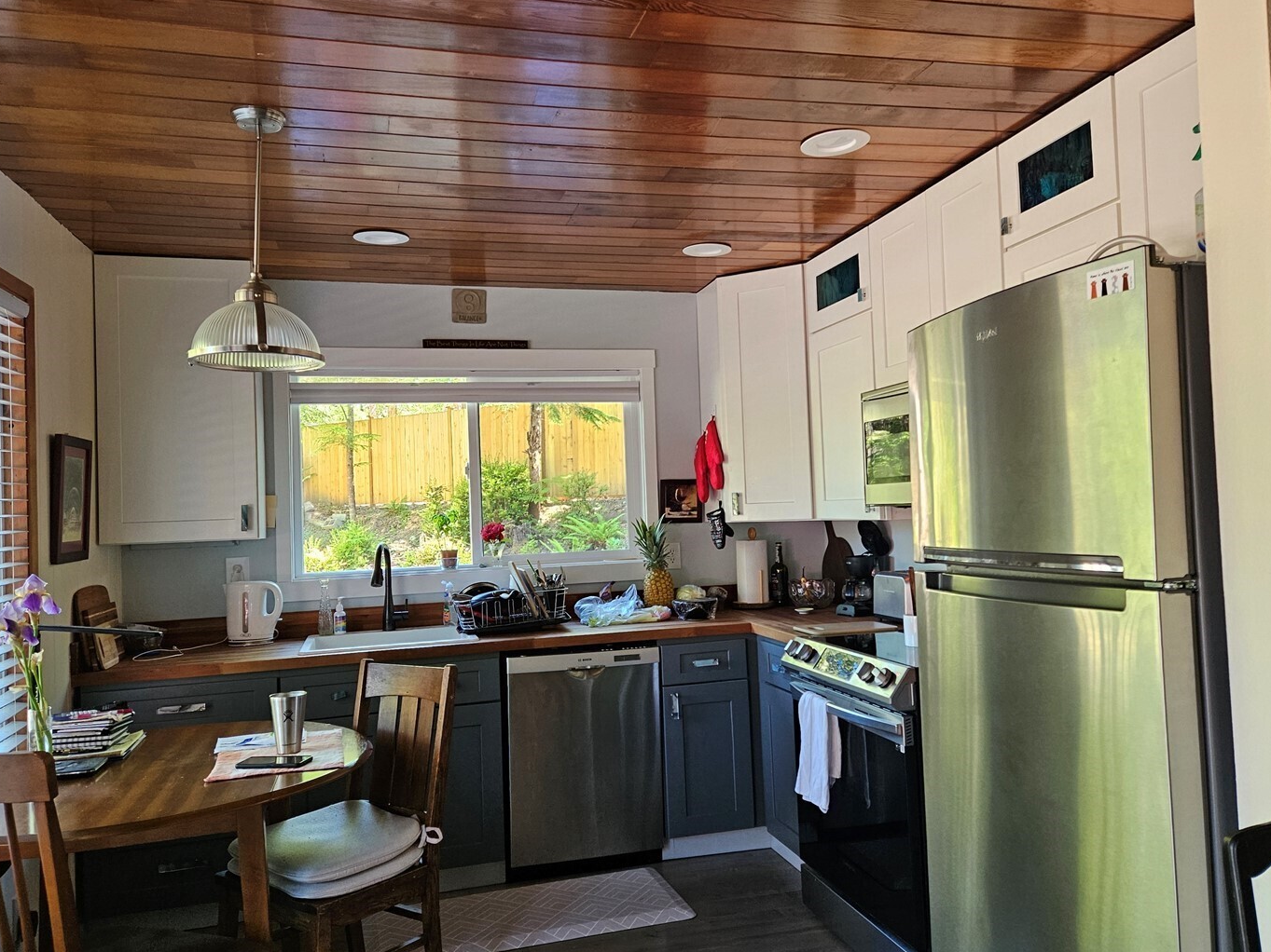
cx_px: 642
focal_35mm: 27
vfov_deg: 51.3
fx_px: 991
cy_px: 483
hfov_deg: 65.3
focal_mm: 5.4
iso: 320
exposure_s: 1/120
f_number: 1.8
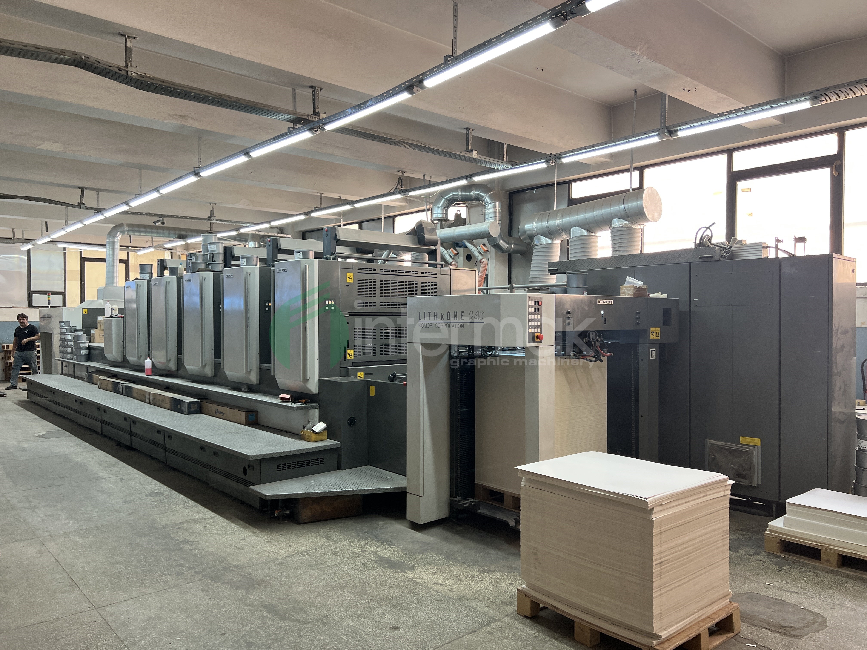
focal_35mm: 26
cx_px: 434
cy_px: 325
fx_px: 651
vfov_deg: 53.1
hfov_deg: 67.3
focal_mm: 5.7
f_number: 1.5
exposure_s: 1/121
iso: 100
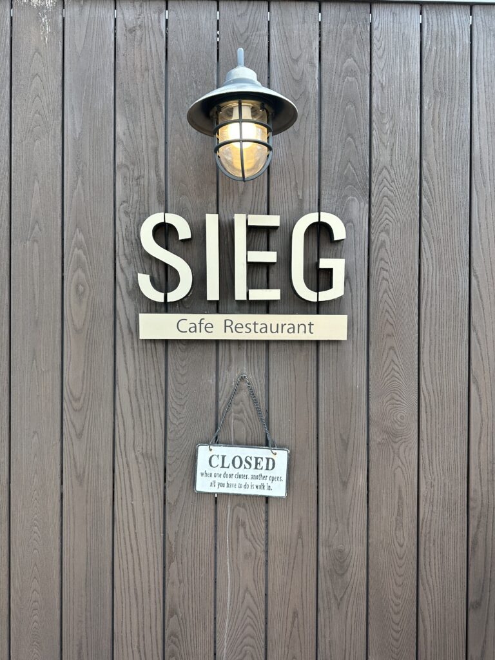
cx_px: 248
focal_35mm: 24
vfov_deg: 71.6
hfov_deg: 56.8
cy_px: 330
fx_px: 458
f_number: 1.78
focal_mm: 6.86
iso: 80
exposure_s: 1/594
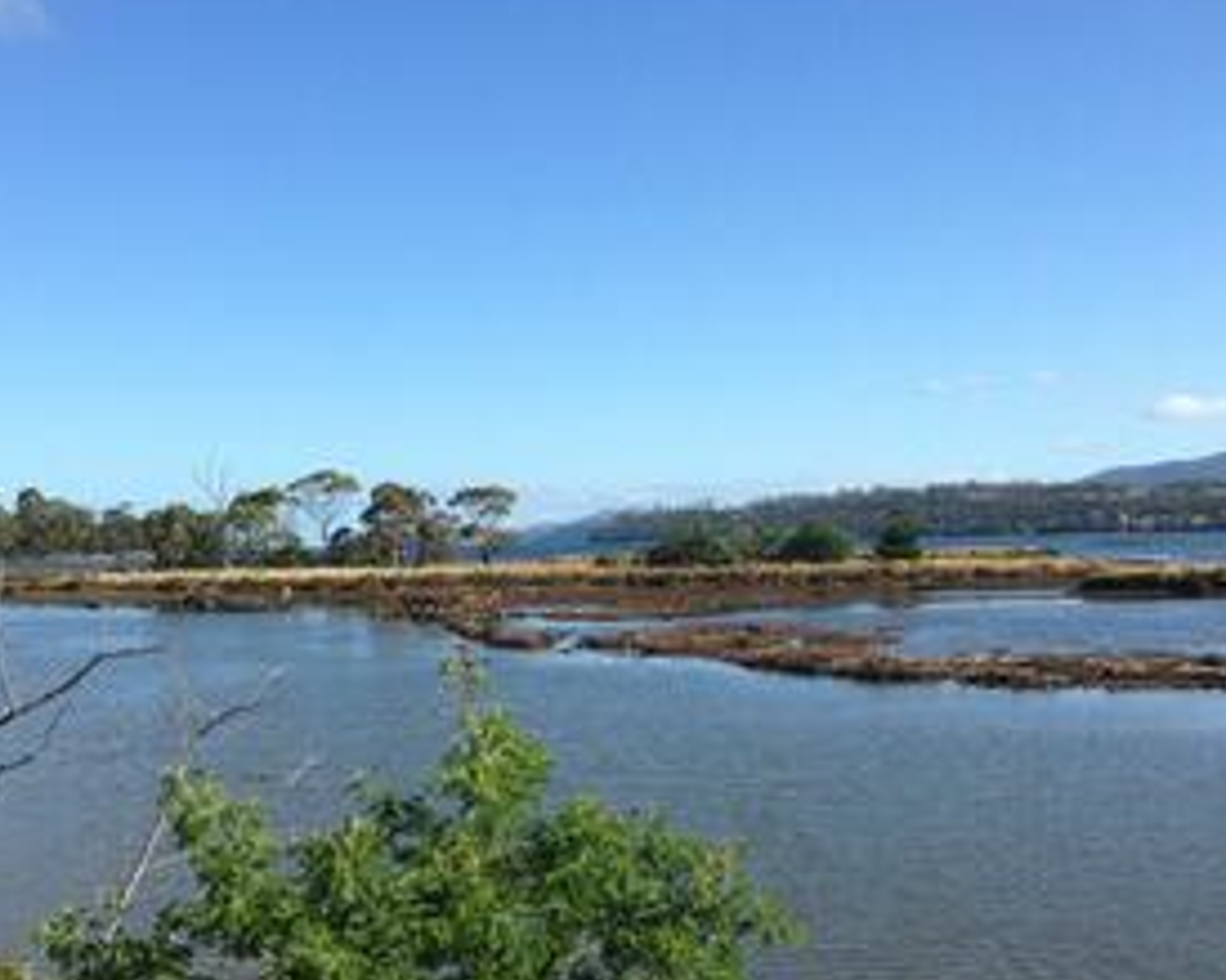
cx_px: 582
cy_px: 613
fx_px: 1705
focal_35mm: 47
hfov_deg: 39.5
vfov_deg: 31.9
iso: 50
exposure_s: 1/1355
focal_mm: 4.12
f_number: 2.4
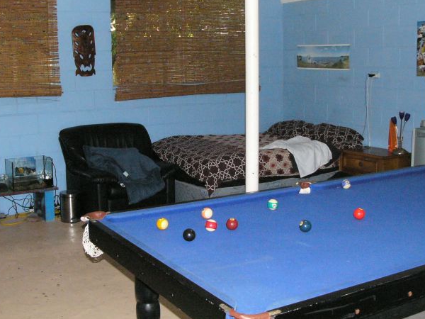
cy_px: 153
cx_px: 182
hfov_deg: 39.6
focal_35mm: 48
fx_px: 589
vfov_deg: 30.3
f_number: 2.8
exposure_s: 1/100
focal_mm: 6
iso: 400
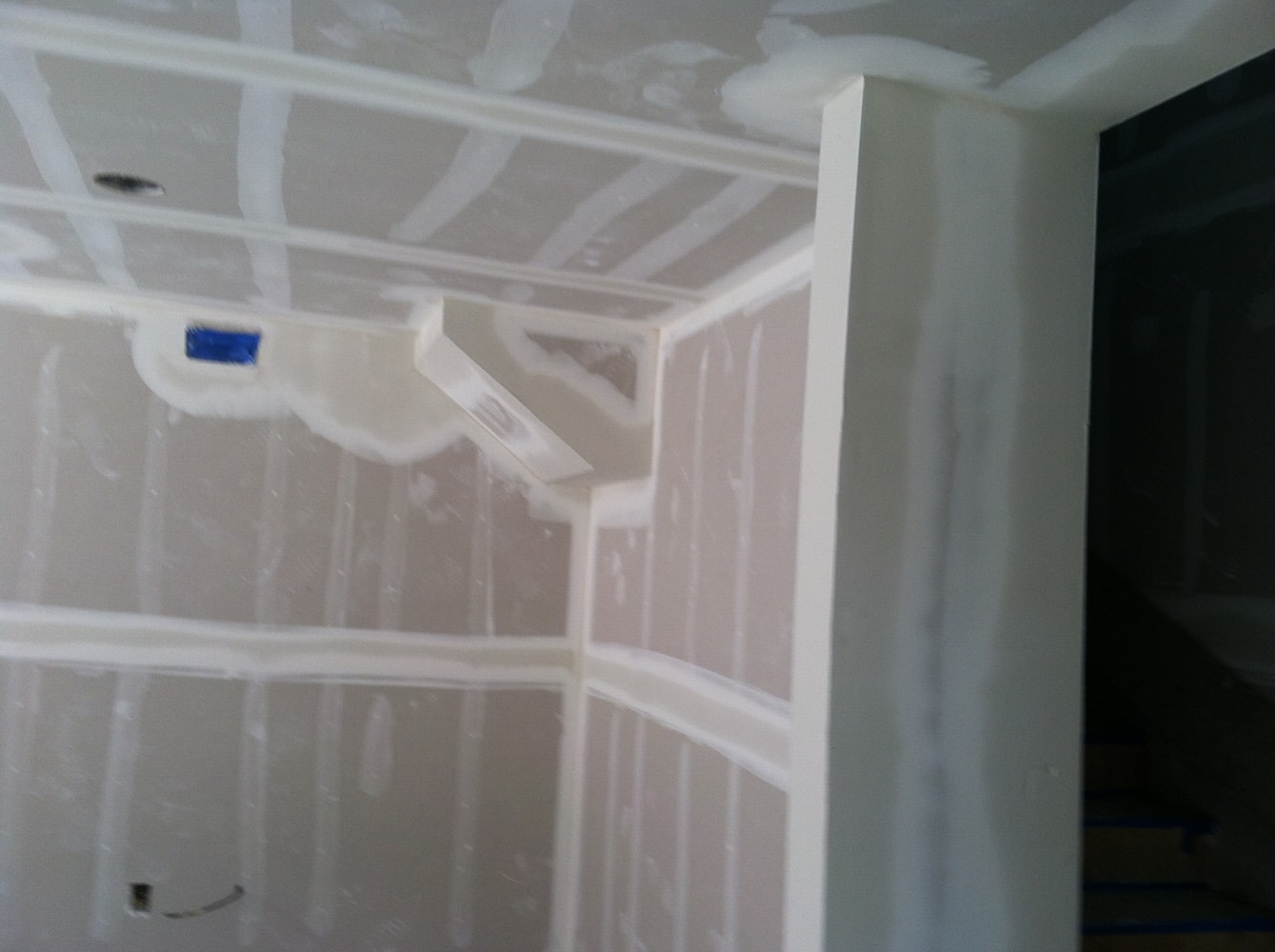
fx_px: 1287
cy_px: 476
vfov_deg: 40.6
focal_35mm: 35
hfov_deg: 52.7
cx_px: 638
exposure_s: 1/60
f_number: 2.8
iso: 80
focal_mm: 3.85
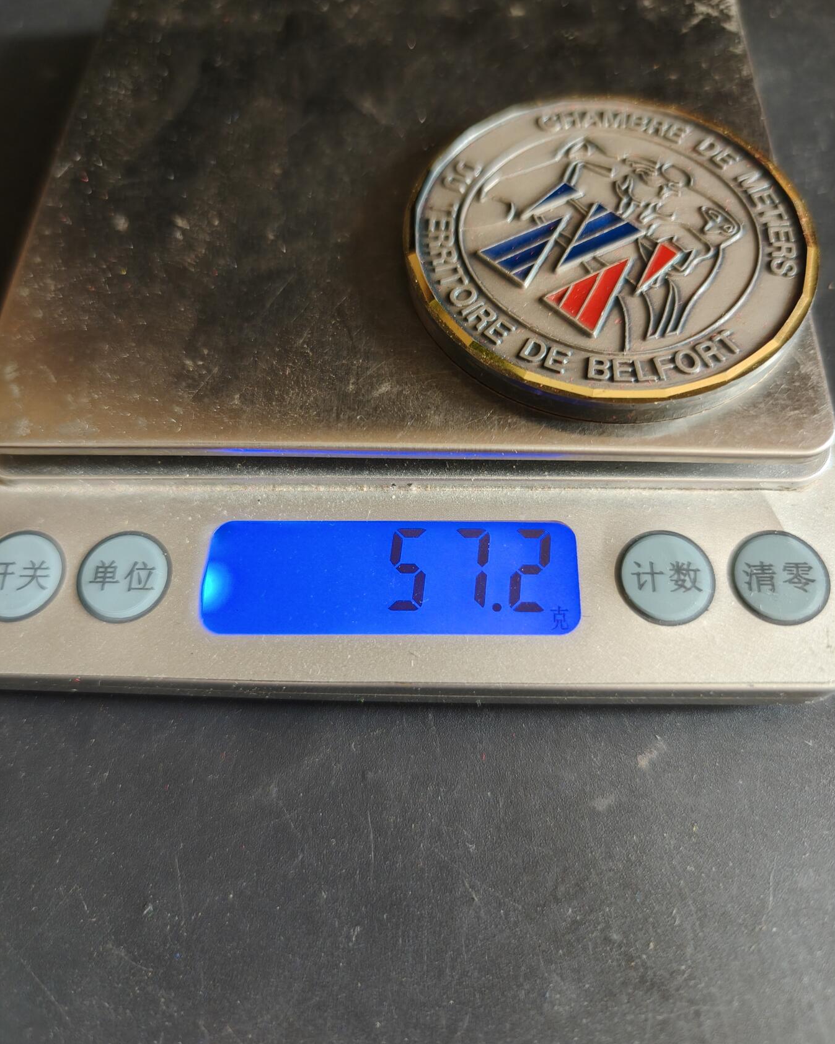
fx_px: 741
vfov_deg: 70.3
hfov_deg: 58.8
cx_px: 418
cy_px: 507
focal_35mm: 24
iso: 400
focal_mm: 6.06
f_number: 1.6
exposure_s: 1/100
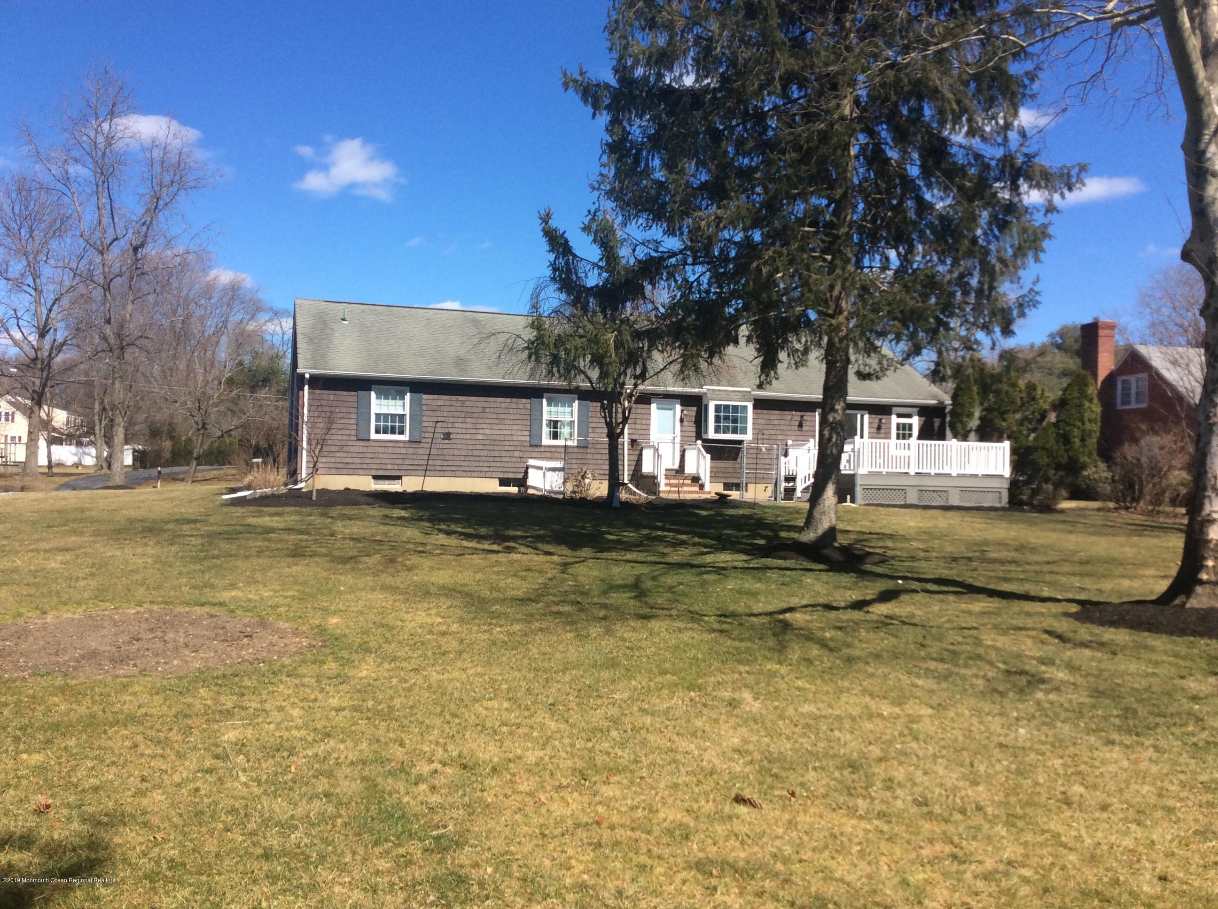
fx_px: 1124
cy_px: 454
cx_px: 609
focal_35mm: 32
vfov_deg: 44.1
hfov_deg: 56.9
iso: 32
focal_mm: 3.3
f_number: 2.4
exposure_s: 1/1100
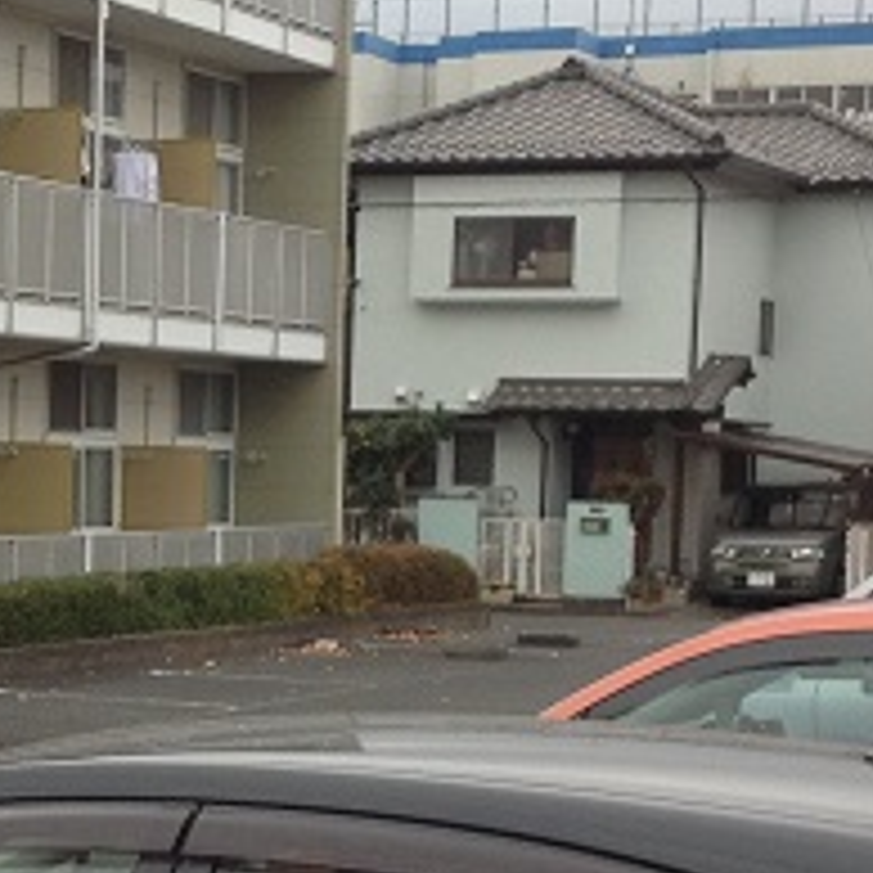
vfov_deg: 14.0
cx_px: 112
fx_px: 3538
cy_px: 686
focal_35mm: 124
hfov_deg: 14.0
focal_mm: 4.28
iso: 50
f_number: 2.4
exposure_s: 1/280
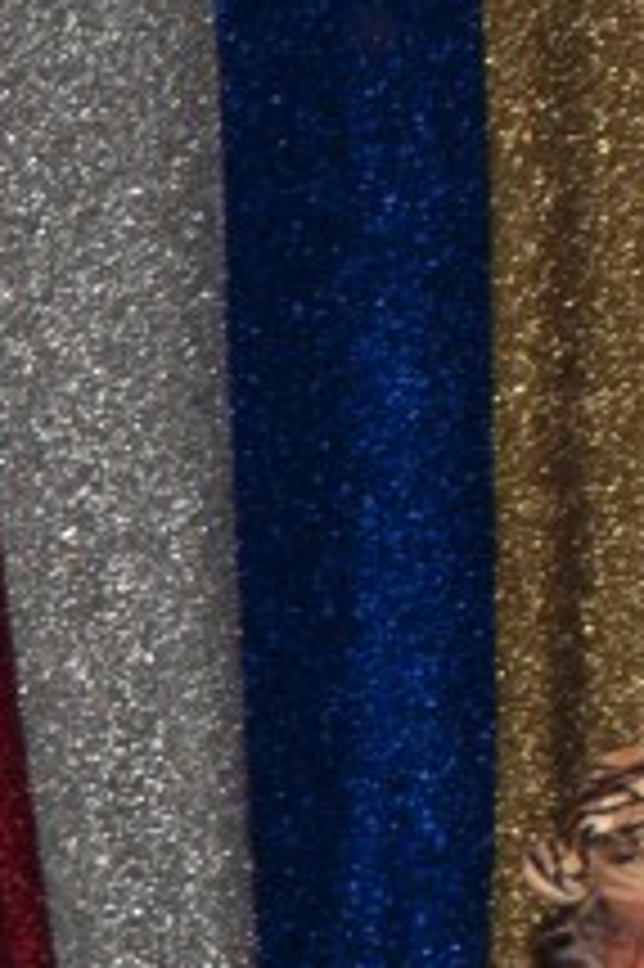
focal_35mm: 178
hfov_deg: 7.5
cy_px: 1279
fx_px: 4784
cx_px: -477
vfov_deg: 11.3
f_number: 4.6
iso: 100
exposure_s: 1/50
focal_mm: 23
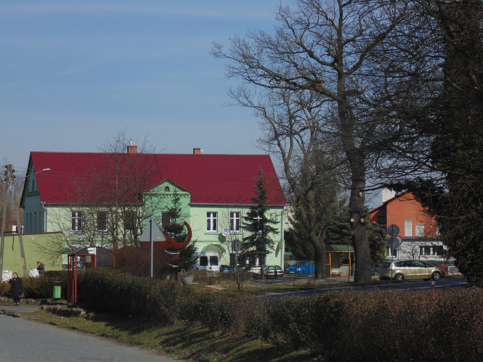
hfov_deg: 12.7
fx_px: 2163
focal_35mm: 155
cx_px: 242
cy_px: 181
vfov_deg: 9.6
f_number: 5.2
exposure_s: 1/640
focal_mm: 27.8
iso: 80
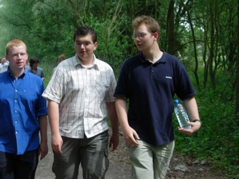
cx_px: 56
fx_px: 414
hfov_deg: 31.5
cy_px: 115
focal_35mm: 60
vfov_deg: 24.3
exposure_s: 1/313
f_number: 2.8
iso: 64
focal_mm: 7.8
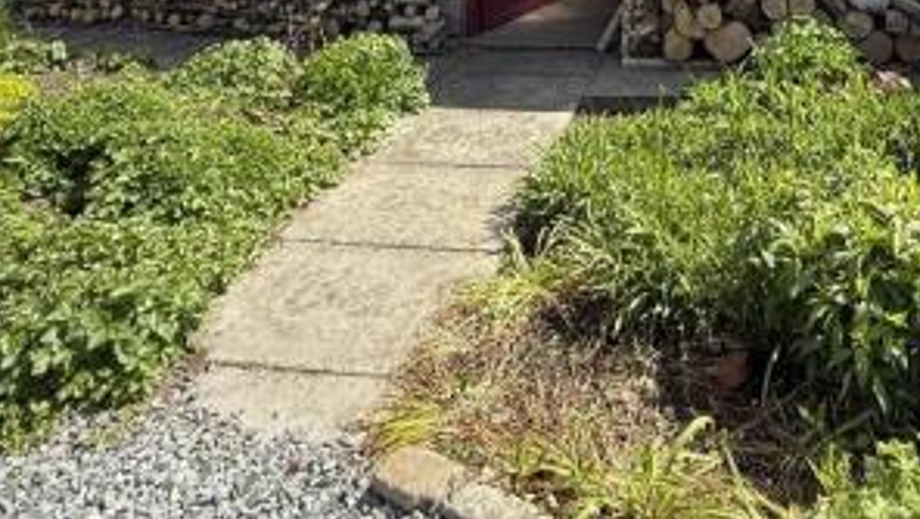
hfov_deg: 62.3
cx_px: 629
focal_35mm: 30
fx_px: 732
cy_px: -157
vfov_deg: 30.6
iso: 64
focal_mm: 2.22
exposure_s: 1/607
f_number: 2.2
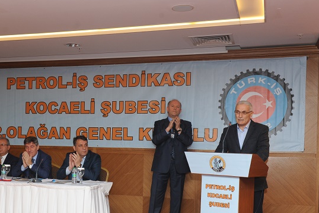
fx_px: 460
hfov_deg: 37.8
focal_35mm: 52
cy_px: 152
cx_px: 104
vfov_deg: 25.7
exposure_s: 1/60
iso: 1000
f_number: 7.1
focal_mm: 35
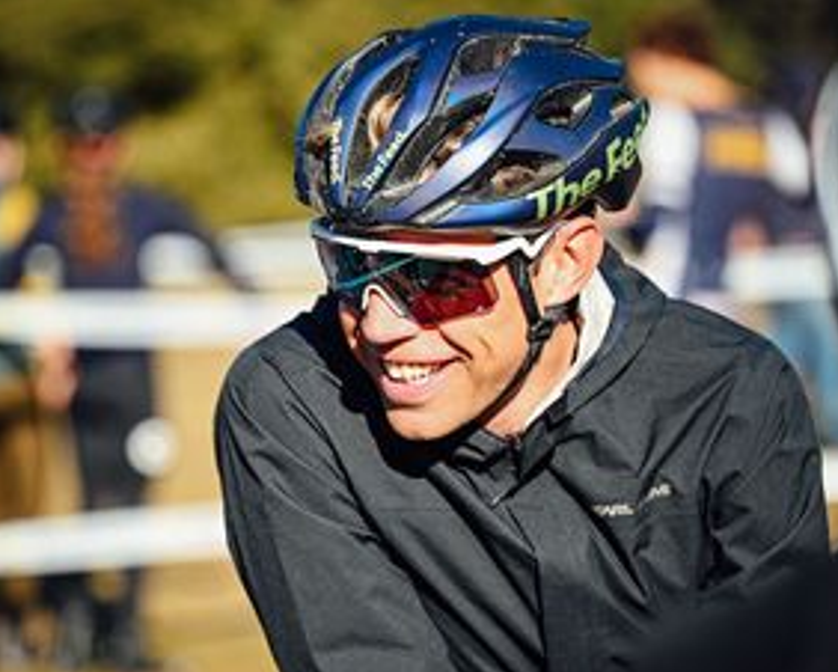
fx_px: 3400
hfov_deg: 14.0
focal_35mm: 137
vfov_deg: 11.3
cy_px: 388
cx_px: 377
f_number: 2.8
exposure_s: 1/2000
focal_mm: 103
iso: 200
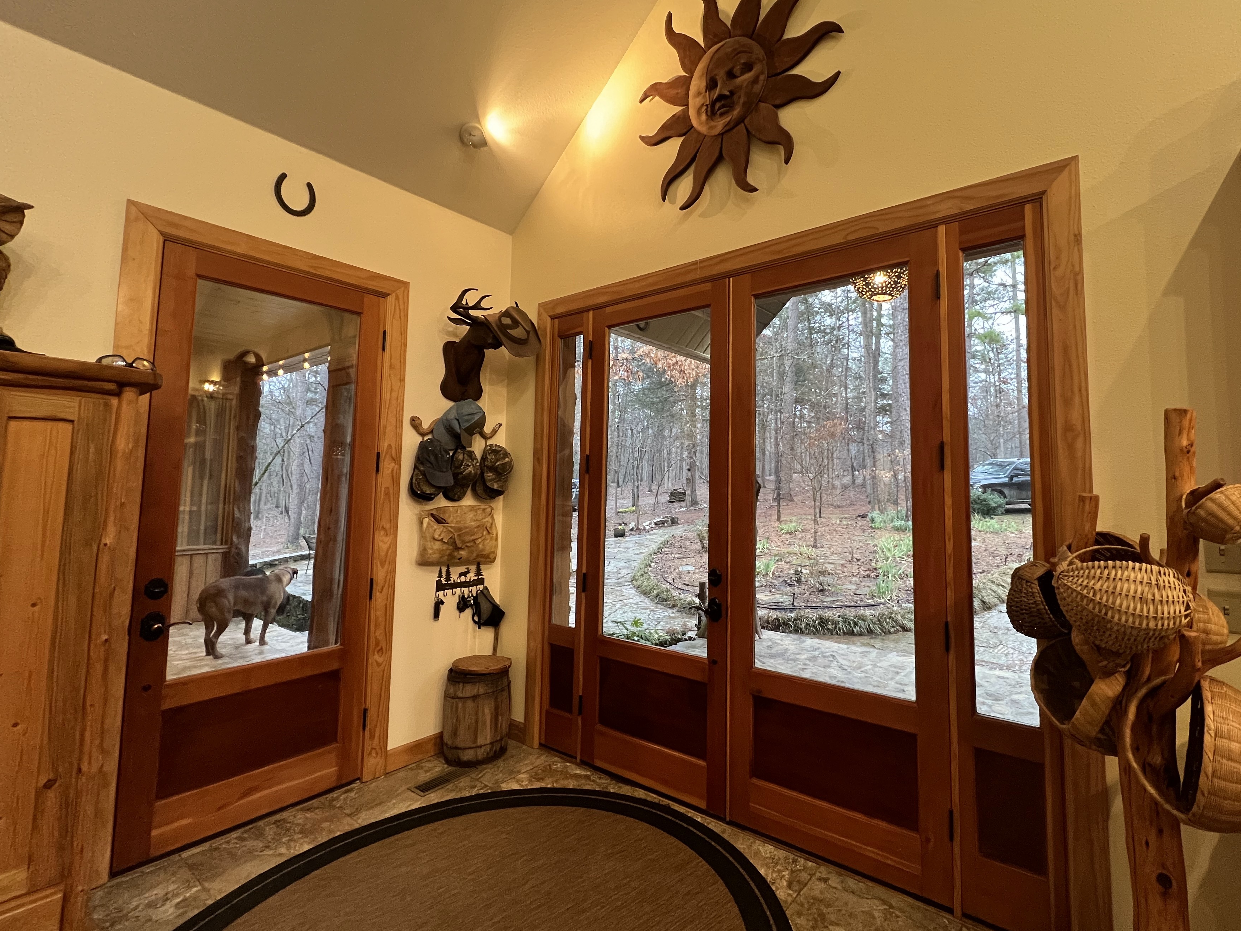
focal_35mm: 15
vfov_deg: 81.7
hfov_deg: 97.4
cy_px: 446
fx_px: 538
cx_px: 714
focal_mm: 1.57
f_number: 1.8
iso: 400
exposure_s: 1/60
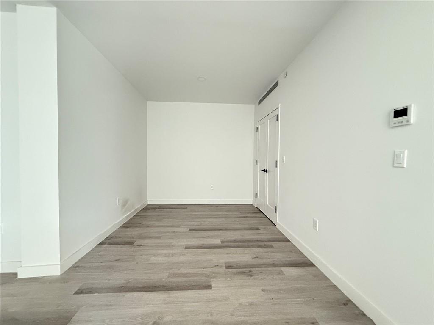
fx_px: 176
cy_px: 162
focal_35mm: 14
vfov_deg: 85.7
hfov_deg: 102.1
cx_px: 217
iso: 640
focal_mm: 2.22
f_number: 2.2
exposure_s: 1/60
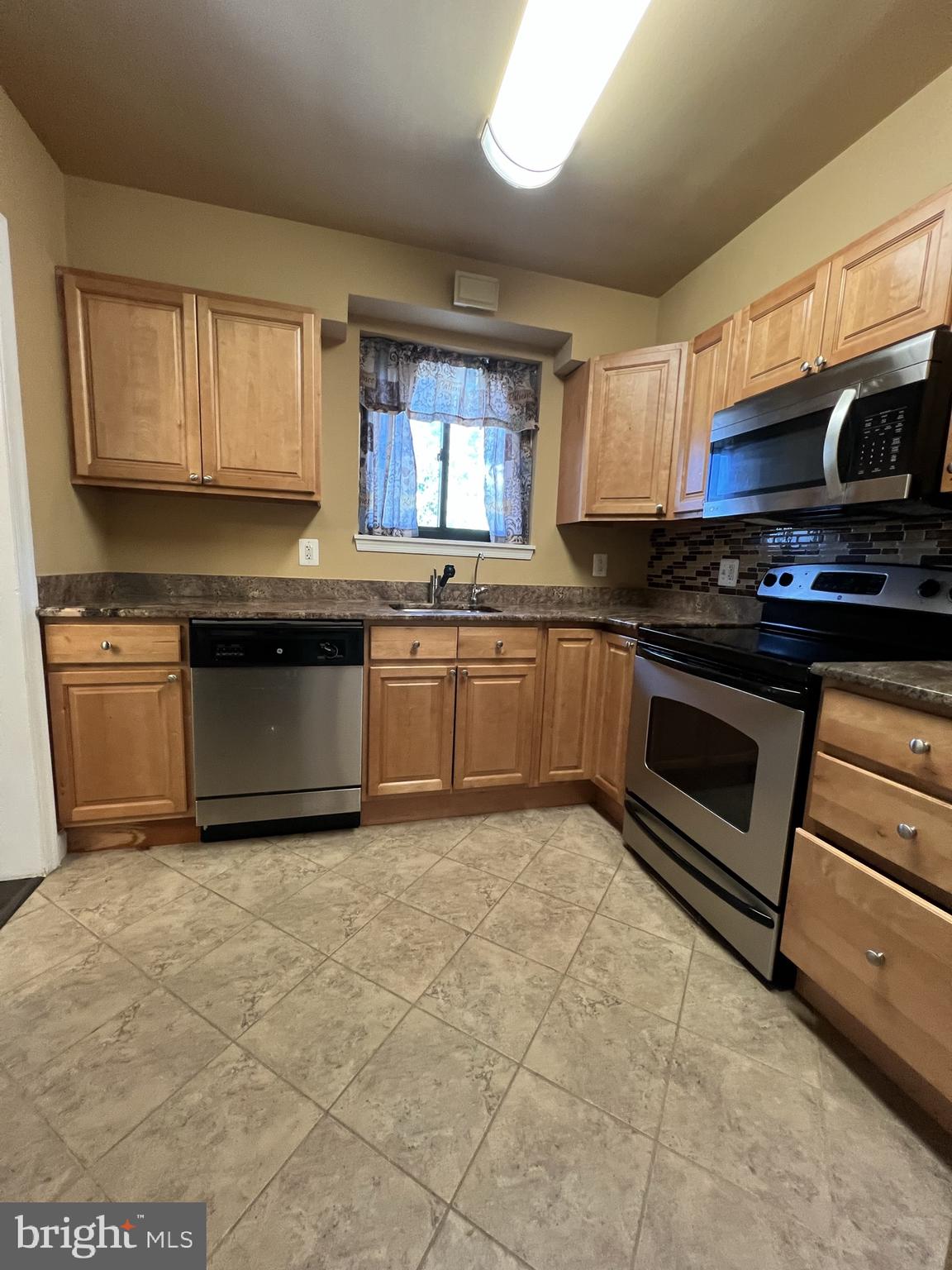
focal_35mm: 13
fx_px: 477
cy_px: 635
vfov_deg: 106.2
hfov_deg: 89.9
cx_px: 476
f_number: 1.8
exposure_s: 1/60
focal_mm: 1.57
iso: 320
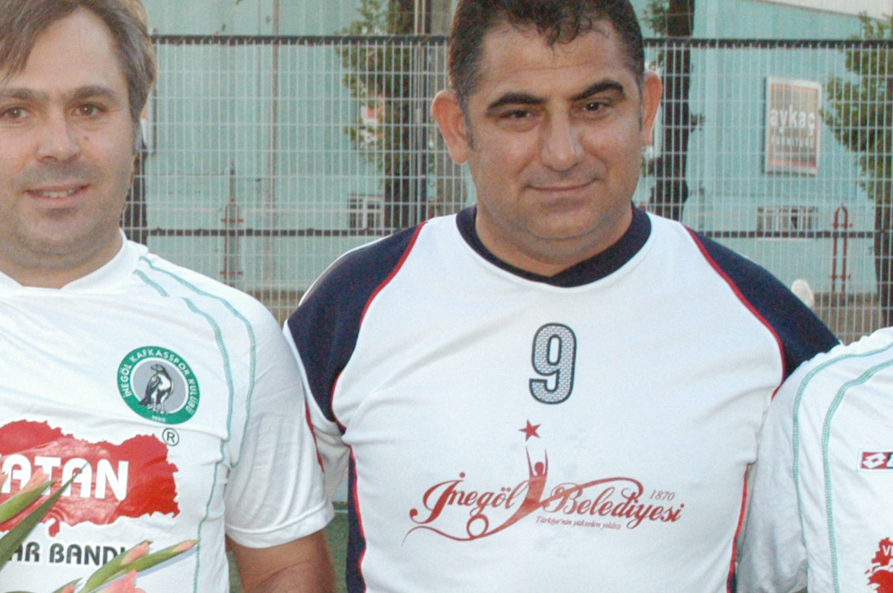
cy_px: 484
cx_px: 52
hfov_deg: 19.2
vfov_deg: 13.0
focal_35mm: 104
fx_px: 2586
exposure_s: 1/180
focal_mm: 25
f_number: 9
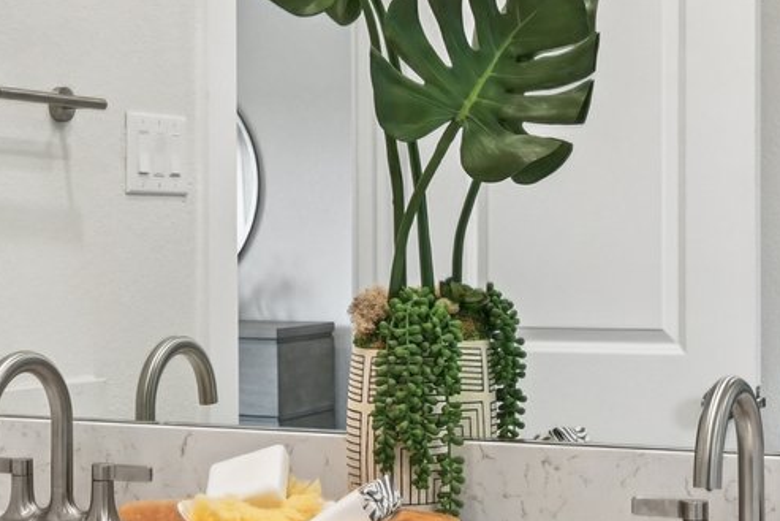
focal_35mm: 83
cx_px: 372
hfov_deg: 24.5
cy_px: 188
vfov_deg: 16.4
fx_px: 1799
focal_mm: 20
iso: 400
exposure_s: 1/40
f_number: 8
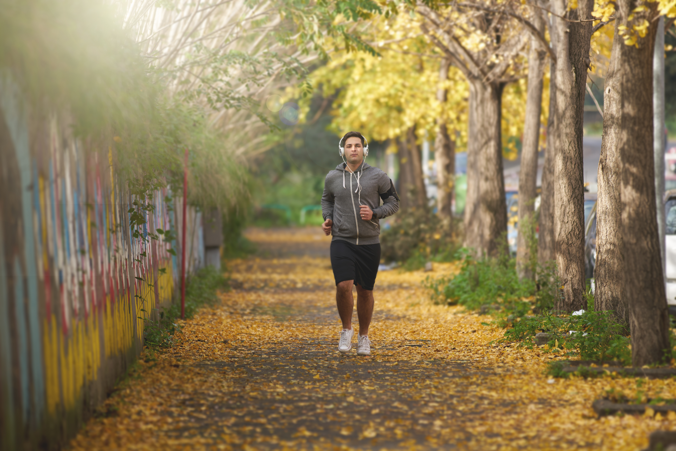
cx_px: 338
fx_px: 5634
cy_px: 226
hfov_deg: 6.9
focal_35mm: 300
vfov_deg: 4.6
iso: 100
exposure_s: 1/200
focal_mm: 200
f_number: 2.8
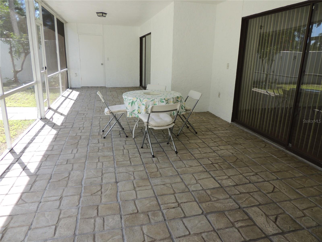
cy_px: 121
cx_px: 161
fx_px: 223
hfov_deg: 71.6
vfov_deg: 56.8
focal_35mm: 24
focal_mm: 4.3
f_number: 3
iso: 100
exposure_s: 1/160
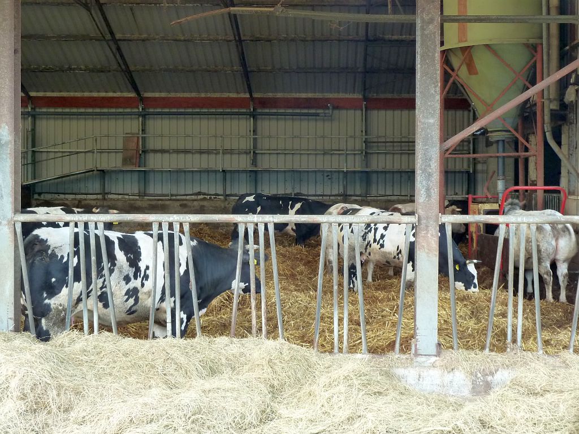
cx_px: 290
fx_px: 920
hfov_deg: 34.9
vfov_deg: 26.6
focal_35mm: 55
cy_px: 217
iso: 250
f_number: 3.9
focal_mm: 9.1
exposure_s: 1/40
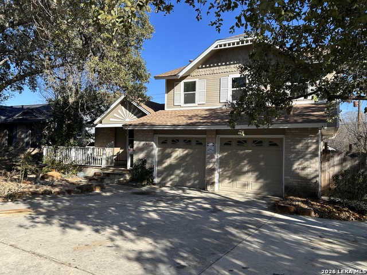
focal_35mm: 26
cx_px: 184
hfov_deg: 67.3
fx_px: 276
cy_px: 138
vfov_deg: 53.1
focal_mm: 5.7
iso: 50
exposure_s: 1/2083
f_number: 1.5
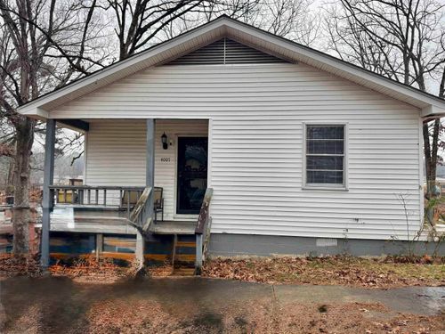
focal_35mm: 24
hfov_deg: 71.6
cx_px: 222
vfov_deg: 56.8
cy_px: 167
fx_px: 309
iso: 64
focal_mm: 6.76
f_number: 1.78
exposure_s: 1/121
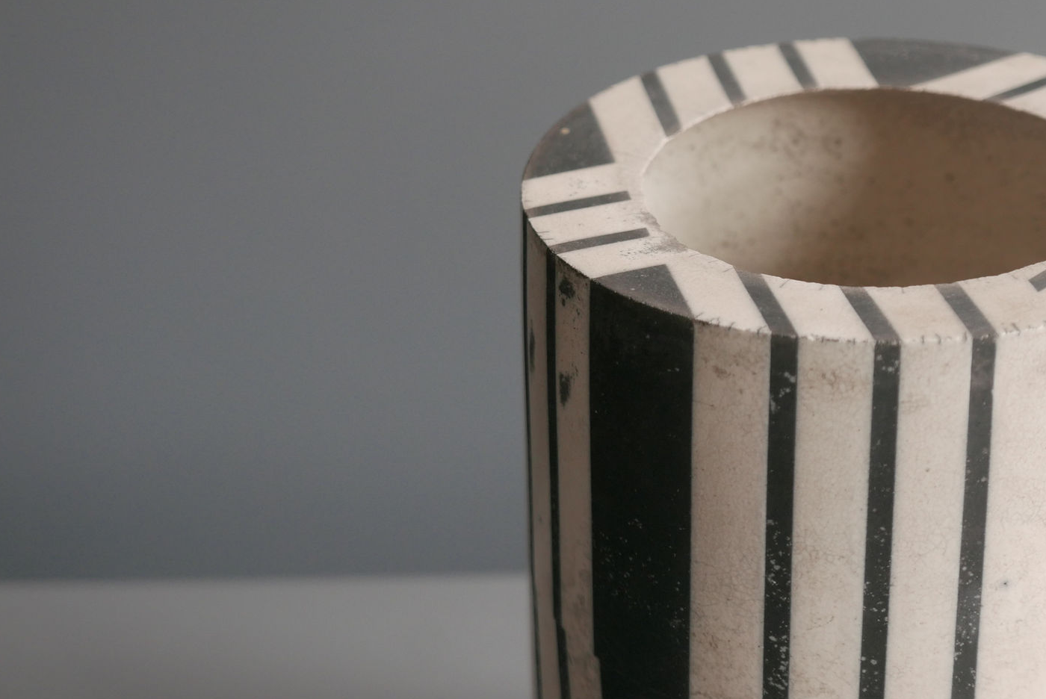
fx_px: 2617
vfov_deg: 15.2
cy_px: 273
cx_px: 614
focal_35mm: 90
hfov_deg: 22.6
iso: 400
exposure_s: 1/200
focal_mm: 31.5
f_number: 2.8
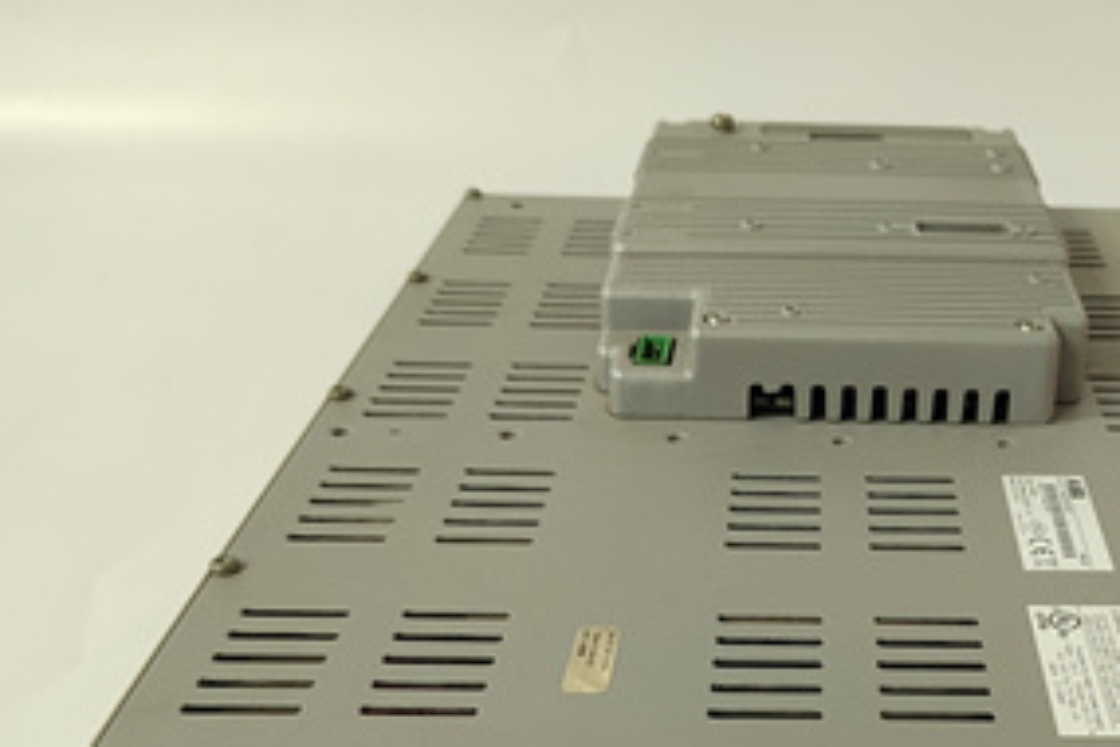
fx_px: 1307
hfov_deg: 44.9
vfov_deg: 30.9
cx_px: 833
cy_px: 623
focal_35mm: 42
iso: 1703
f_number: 1.9
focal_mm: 5.52
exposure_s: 1/60
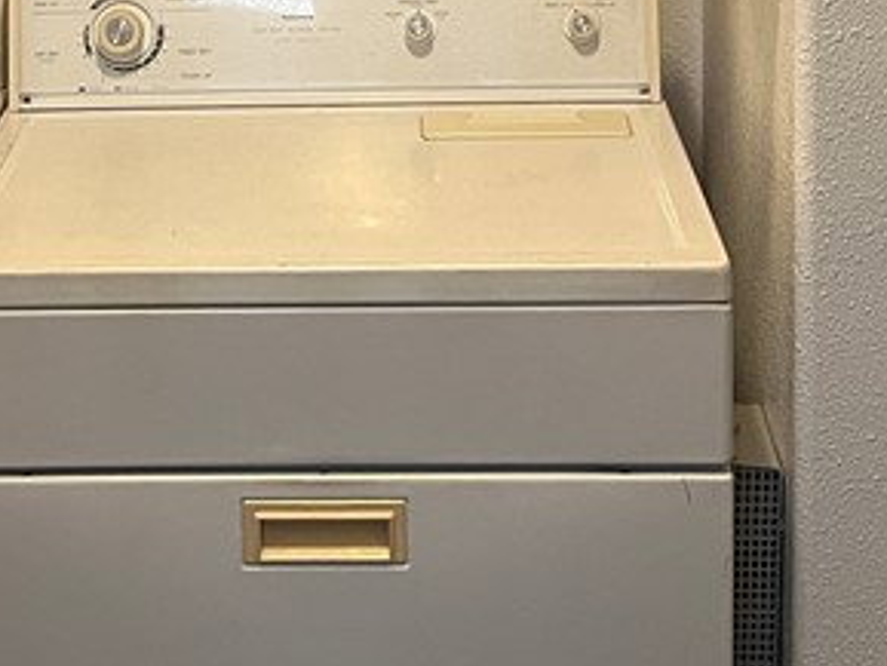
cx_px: 292
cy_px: -166
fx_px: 2358
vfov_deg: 15.4
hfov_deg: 21.2
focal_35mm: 92
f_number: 1.6
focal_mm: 5.1
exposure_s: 1/60
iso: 200
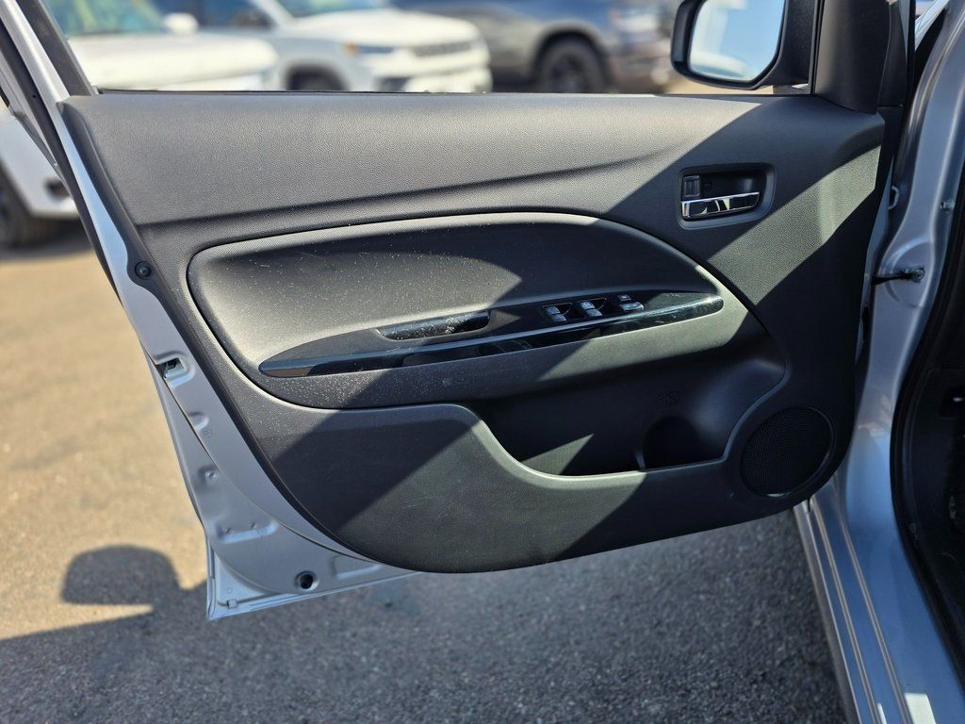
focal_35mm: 23
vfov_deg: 58.9
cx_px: 482
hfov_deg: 73.9
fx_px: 641
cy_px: 362
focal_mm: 6.3
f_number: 1.7
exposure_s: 1/1915
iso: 80
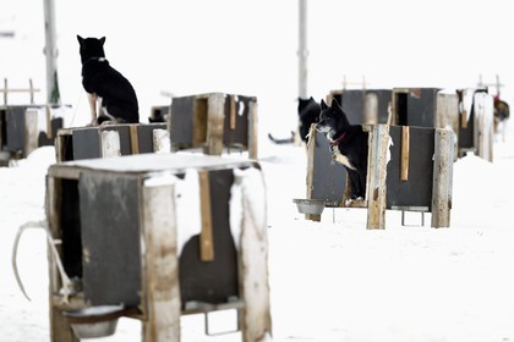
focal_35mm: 200
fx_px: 2855
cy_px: 171
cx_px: 257
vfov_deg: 6.9
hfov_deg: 10.3
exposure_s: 1/320
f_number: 3.5
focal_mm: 200
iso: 400
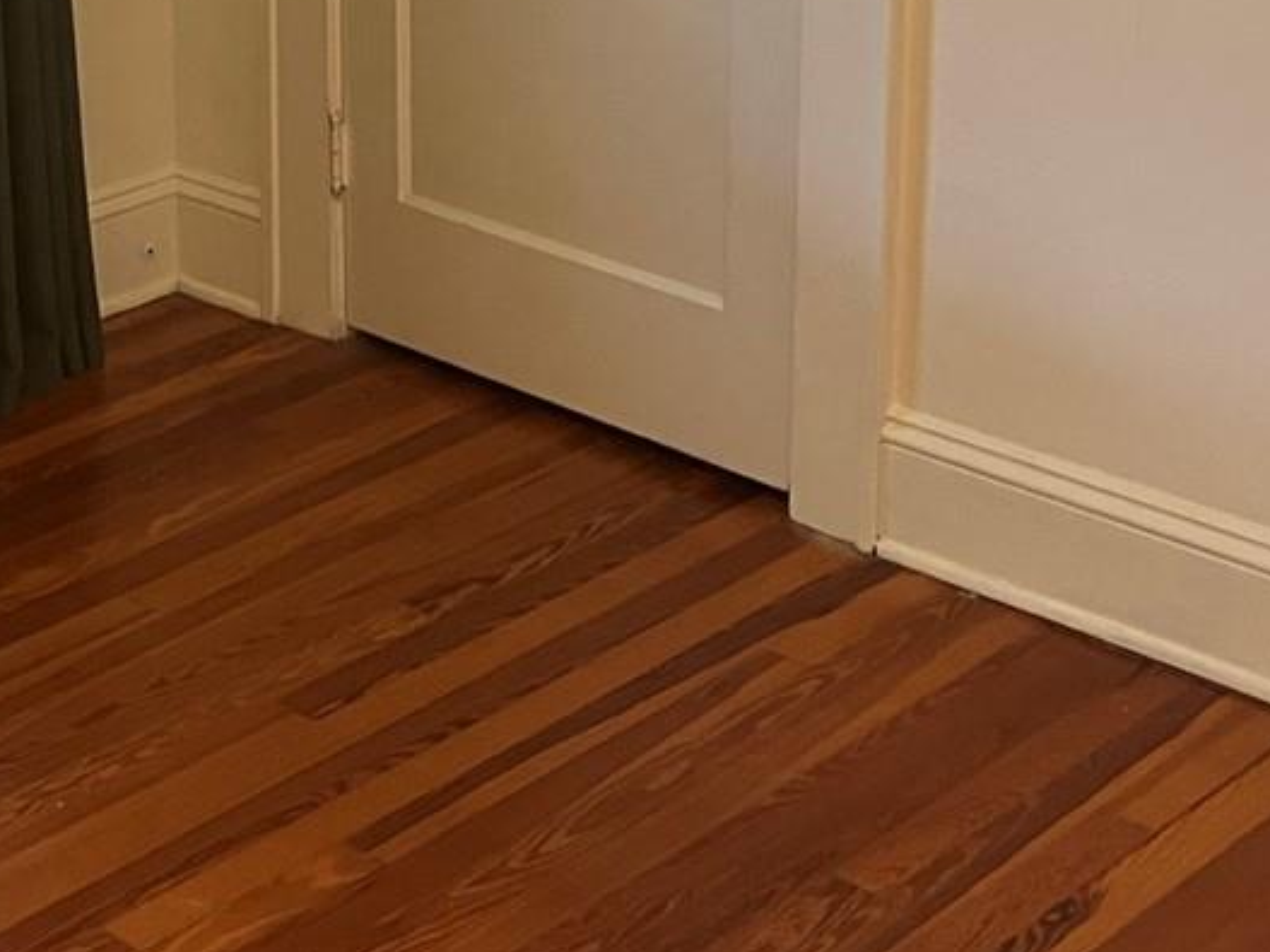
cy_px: -210
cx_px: 10
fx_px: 2898
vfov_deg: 17.7
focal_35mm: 79
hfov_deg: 23.7
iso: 500
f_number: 1.6
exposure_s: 1/60
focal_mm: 5.1
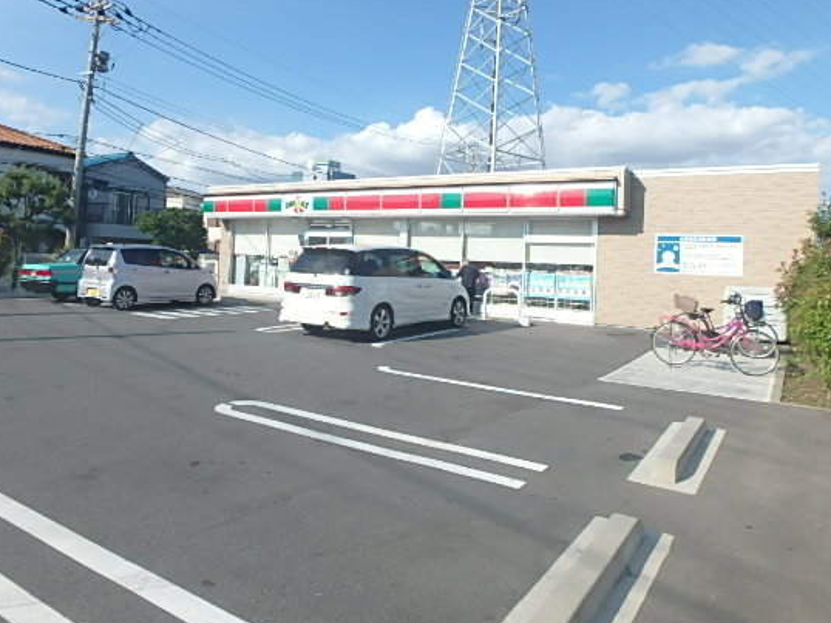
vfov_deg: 54.6
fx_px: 600
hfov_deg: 69.4
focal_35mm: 25
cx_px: 397
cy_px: 261
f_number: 6
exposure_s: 1/400
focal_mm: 3.7
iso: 125
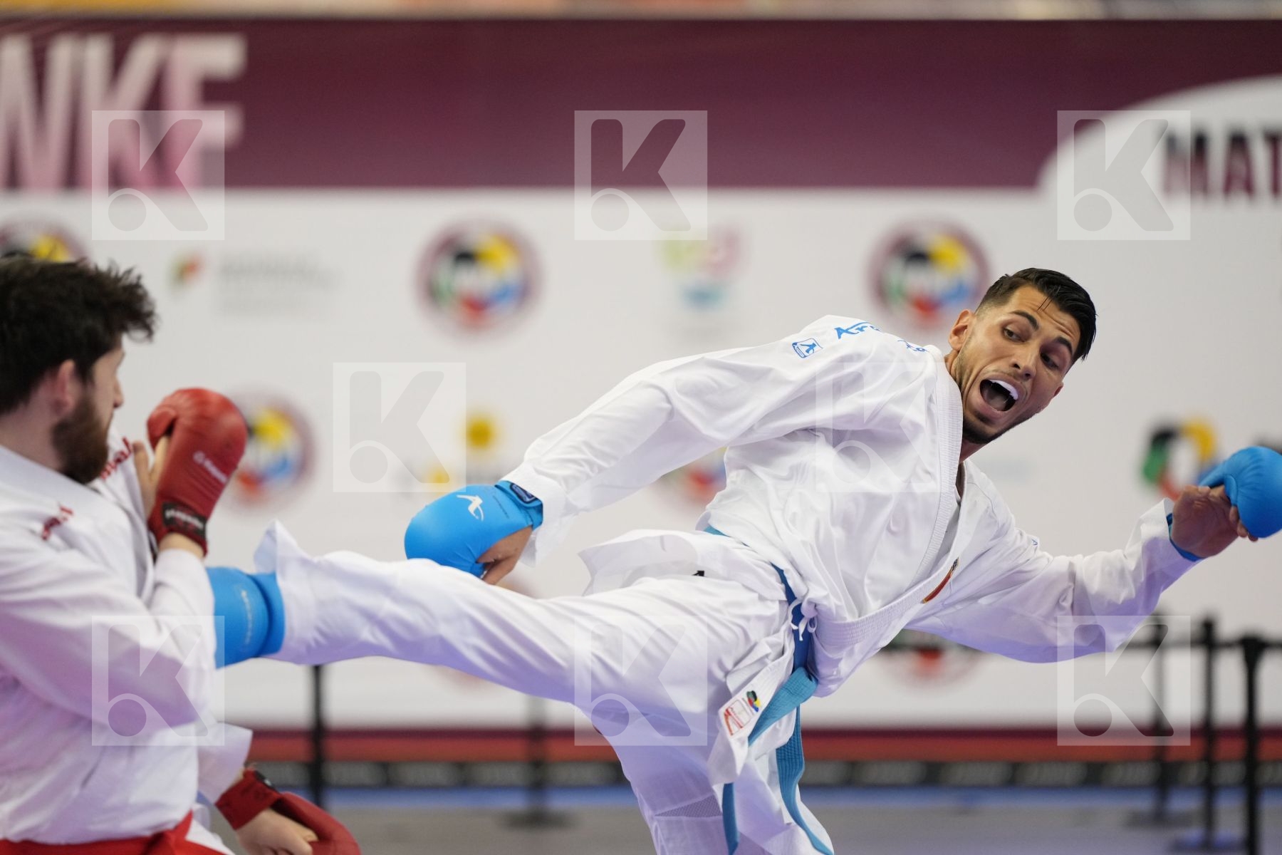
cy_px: 428
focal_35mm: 191
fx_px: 6801
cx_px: 641
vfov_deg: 7.2
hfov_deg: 10.8
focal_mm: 191
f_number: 2.8
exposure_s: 1/1000
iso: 3200
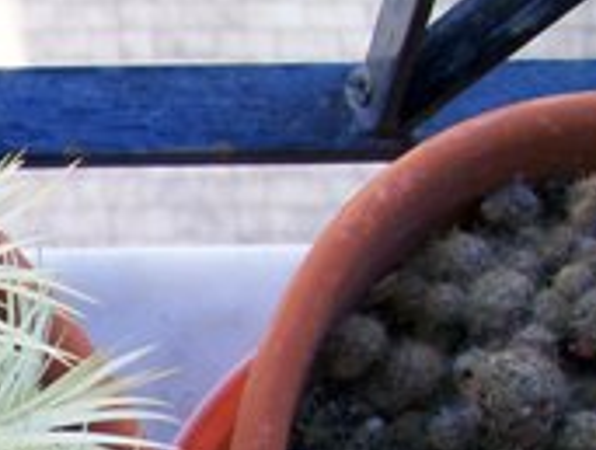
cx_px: -537
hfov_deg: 12.7
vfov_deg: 10.5
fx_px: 2381
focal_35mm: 138
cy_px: 656
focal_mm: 6.1
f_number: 2.7
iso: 64
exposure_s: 1/100
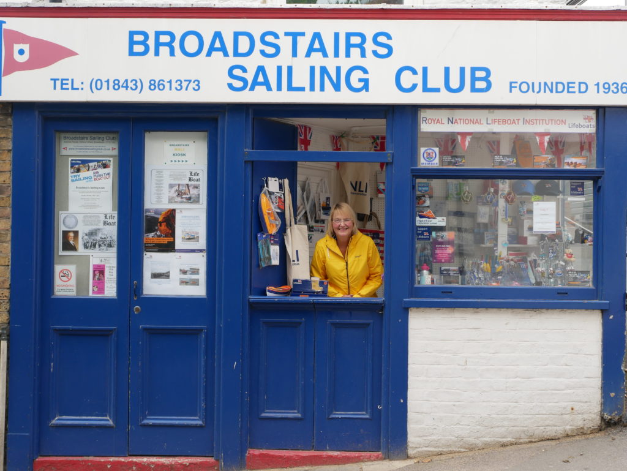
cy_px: 236
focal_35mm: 50
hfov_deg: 38.2
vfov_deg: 29.1
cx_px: 314
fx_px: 906
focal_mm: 25
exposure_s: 1/500
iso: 200
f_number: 3.5
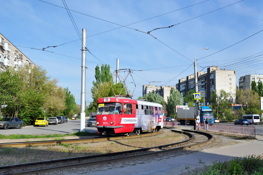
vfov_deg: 34.2
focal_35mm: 39
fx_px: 285
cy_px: 88
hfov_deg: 49.5
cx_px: 132
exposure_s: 1/640
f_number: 9
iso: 200
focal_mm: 26
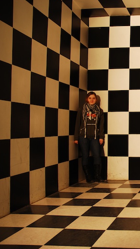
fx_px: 284
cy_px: 123
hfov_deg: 24.2
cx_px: 183
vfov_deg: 47.4
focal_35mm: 43
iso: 100
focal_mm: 18
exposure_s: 1/2
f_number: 3.5
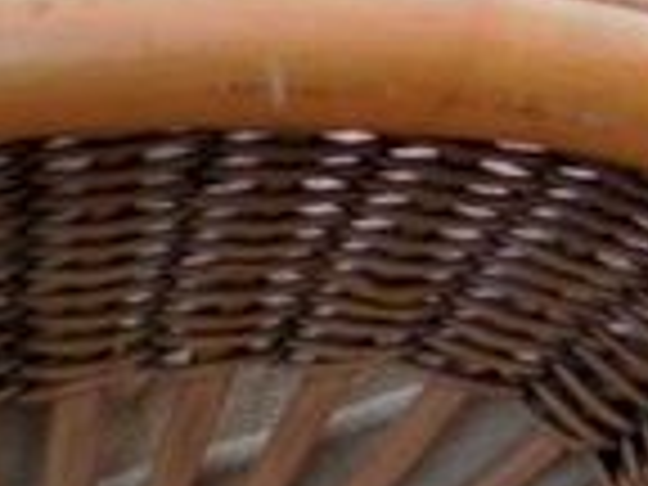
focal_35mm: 112
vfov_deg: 11.5
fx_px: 2097
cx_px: 1494
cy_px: -578
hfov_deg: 13.5
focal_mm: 4
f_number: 3
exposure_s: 1/160
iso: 125
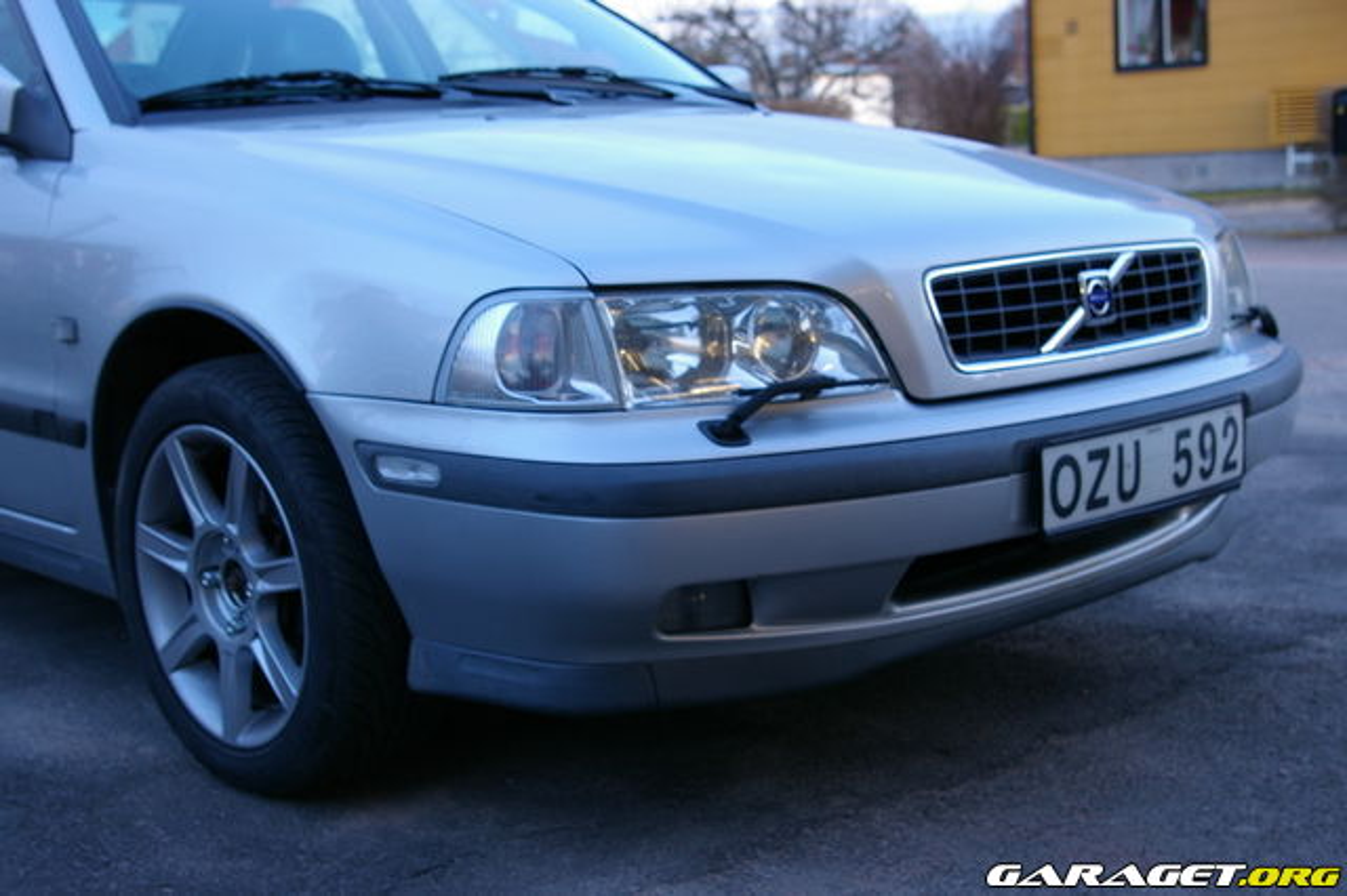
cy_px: 448
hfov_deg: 40.4
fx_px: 1832
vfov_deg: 27.5
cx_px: 674
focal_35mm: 49
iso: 200
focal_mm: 33
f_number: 5.6
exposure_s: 1/10
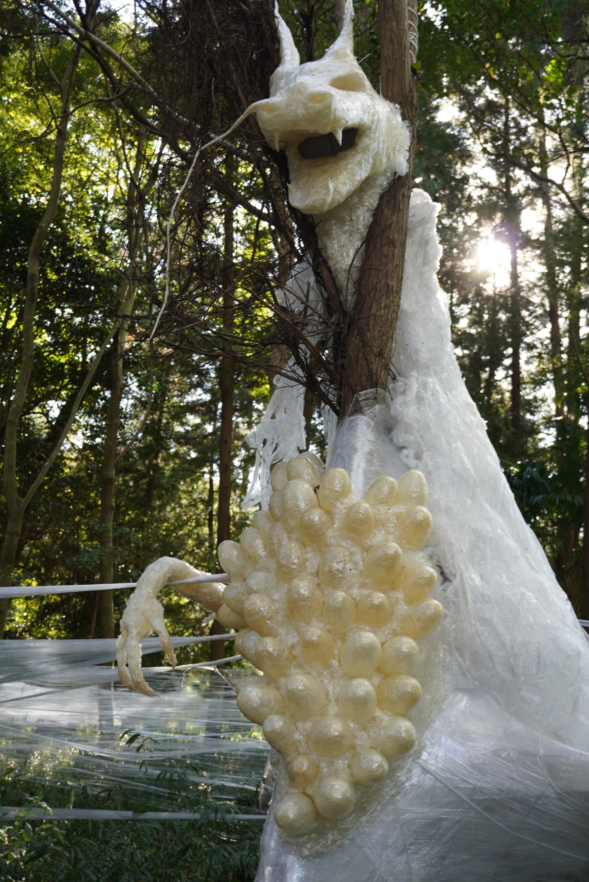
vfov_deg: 43.6
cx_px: 294
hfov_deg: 29.9
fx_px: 1103
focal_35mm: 45
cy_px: 441
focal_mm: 30
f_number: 4
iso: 320
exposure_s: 1/160
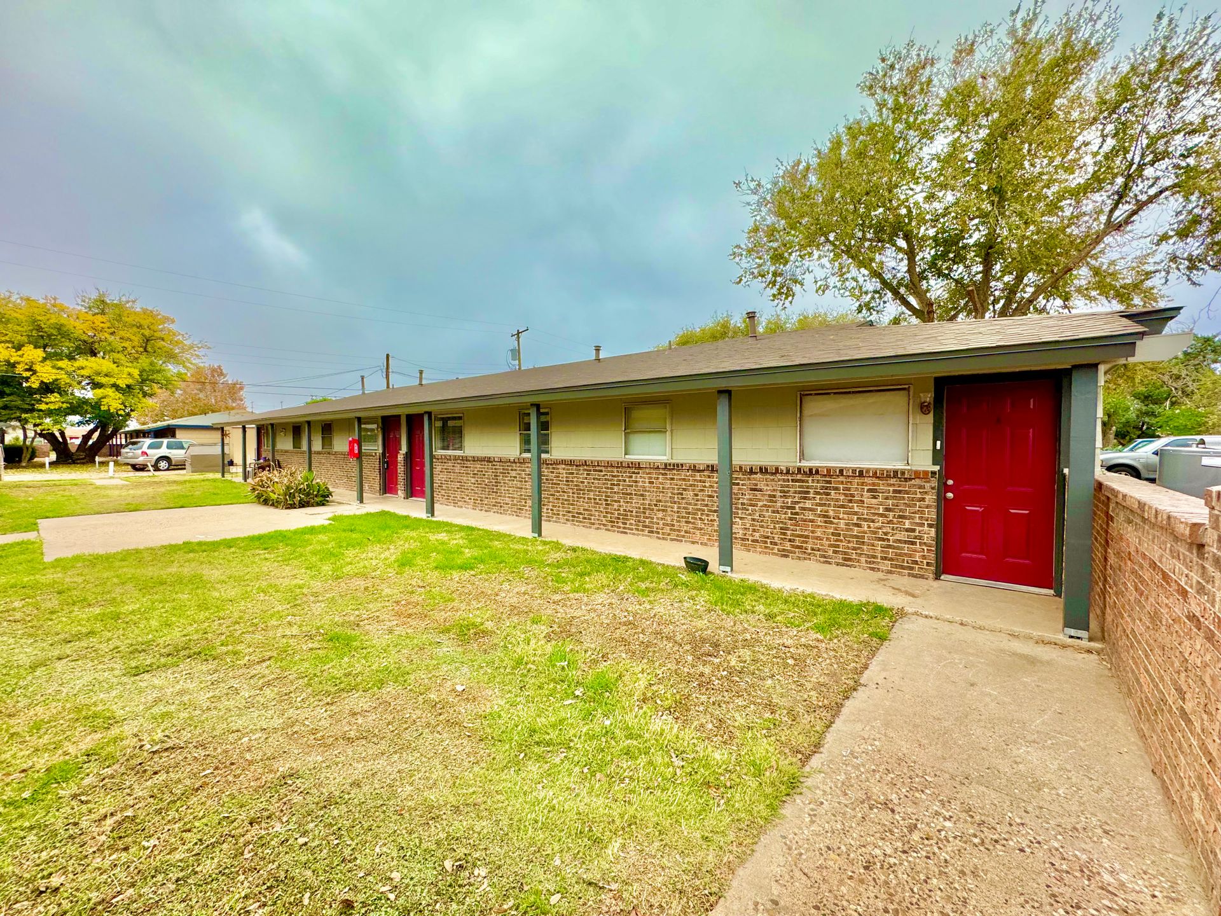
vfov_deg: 85.7
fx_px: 494
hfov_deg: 102.1
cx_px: 610
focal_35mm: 14
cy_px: 458
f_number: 2.2
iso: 50
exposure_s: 1/968
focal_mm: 2.22
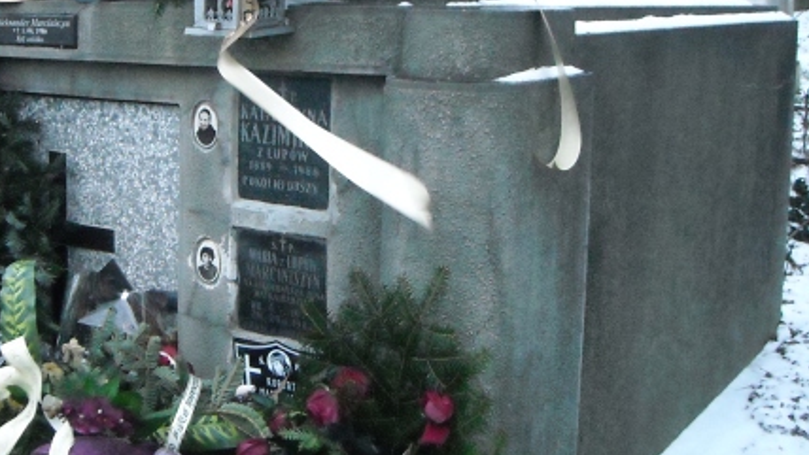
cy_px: 145
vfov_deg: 21.0
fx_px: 1223
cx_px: 217
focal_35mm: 57
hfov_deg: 35.9
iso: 800
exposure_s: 1/61
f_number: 2.8
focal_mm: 5.7
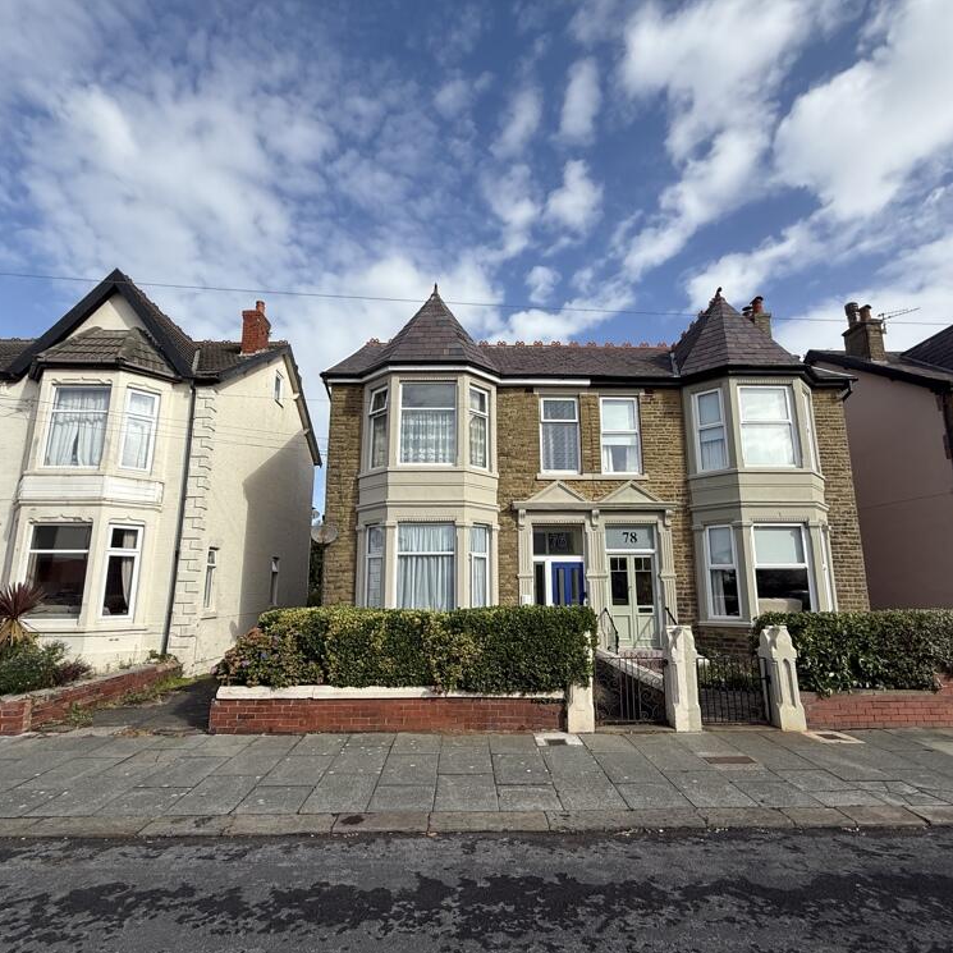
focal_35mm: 17
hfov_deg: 84.0
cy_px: 490
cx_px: 482
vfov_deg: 83.9
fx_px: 530
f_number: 2.2
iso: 50
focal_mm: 2.22
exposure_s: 1/2320
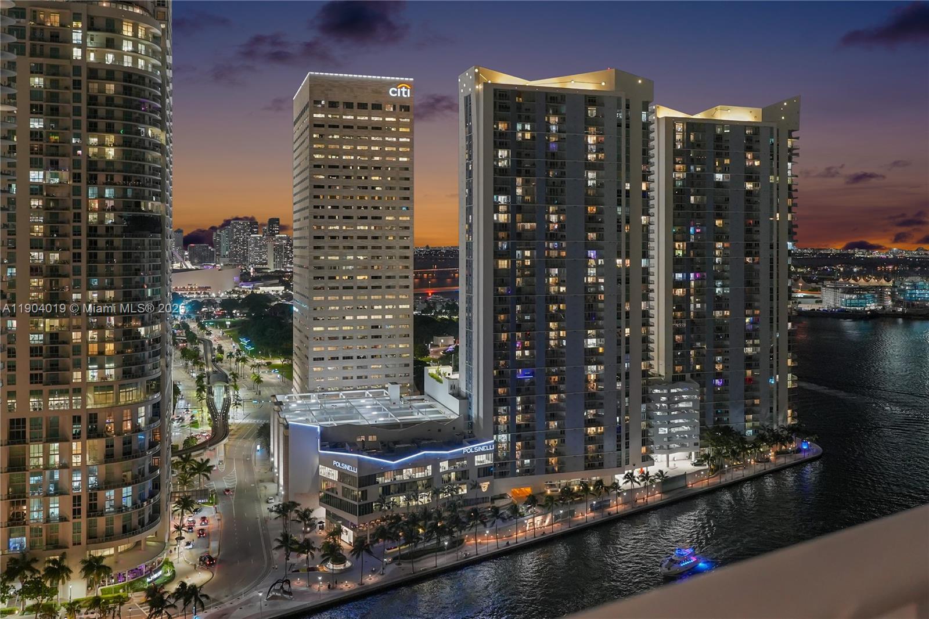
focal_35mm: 30
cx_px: 464
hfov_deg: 61.9
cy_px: 310
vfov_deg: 43.6
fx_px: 774
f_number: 2.8
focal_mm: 20
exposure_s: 1/15
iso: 1250
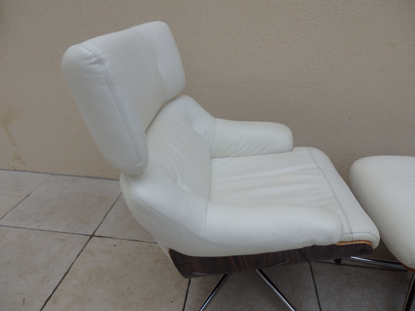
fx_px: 300
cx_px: 208
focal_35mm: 25
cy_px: 156
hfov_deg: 69.4
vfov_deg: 54.9
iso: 125
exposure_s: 1/125
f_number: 8.7
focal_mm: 4.5
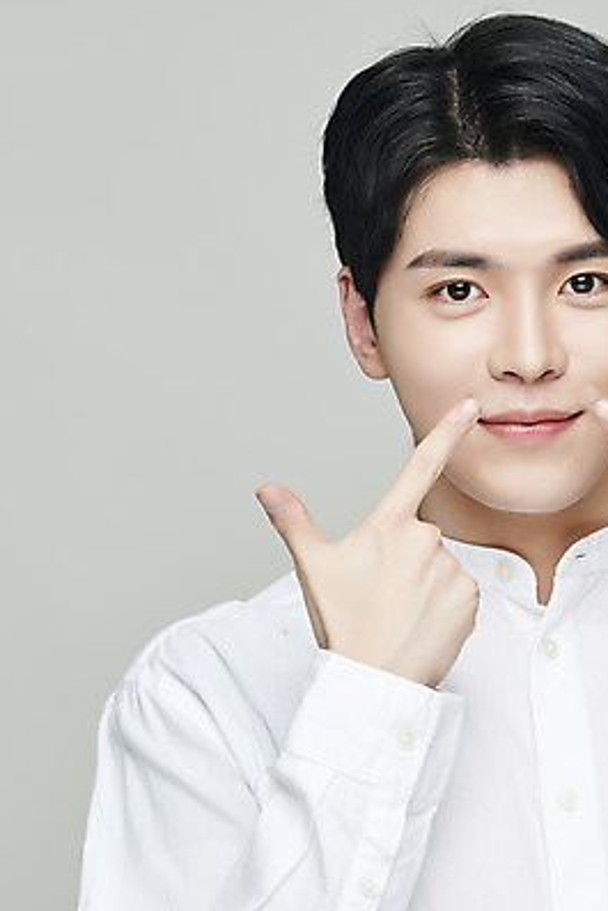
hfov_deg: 4.9
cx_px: 389
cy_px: 454
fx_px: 7061
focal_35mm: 279
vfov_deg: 7.4
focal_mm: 185
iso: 64
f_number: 8
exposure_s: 1/125
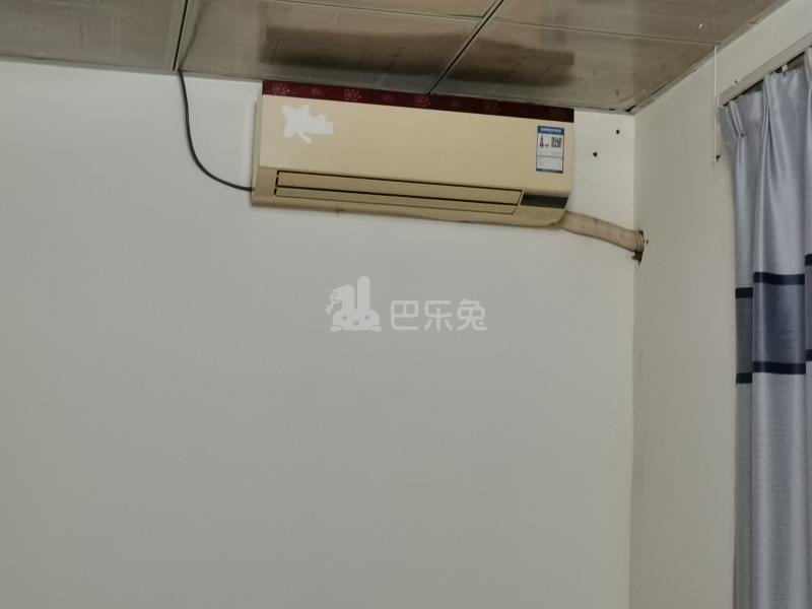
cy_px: 304
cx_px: 406
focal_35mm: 60
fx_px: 1407
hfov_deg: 32.2
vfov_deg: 24.4
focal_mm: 5.58
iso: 320
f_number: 1.8
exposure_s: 1/33.3
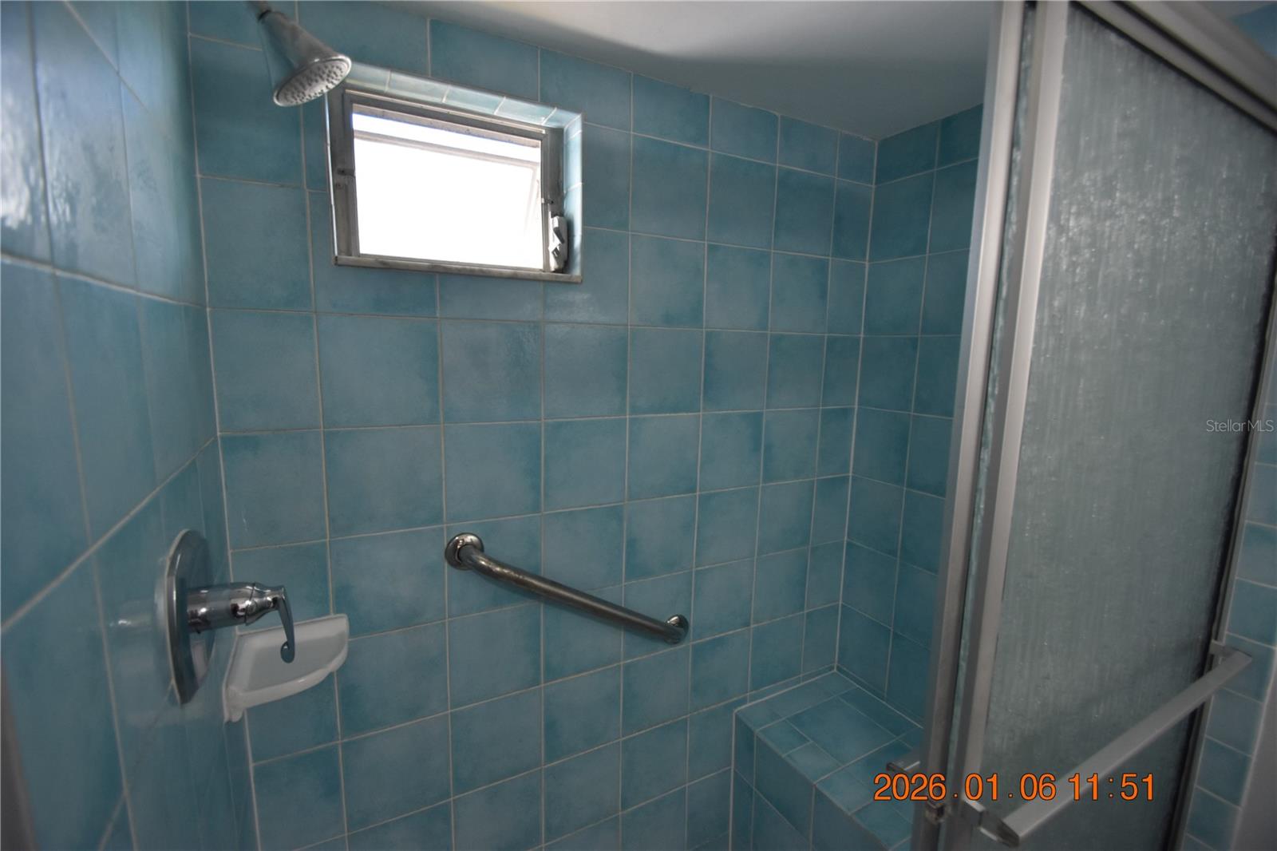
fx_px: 532
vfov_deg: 77.3
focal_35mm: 15
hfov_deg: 100.4
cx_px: 638
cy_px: 426
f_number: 3.5
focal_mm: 10
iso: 800
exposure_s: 1/125
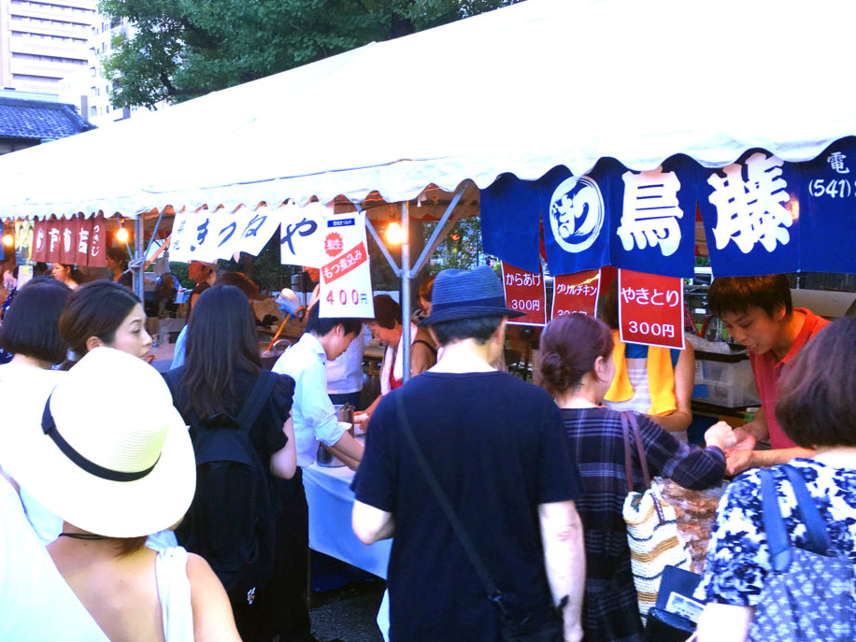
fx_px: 940
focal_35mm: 38
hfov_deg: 48.7
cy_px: 296
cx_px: 350
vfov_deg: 37.7
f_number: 2.2
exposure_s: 1/60
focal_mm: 4.15
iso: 32
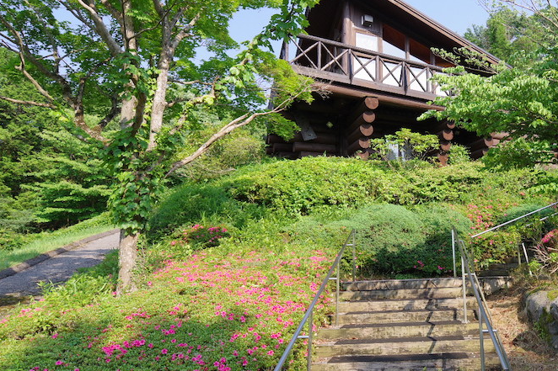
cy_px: 177
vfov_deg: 44.9
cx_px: 427
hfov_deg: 59.8
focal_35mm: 29
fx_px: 449
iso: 200
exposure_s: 1/100
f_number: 10
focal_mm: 16
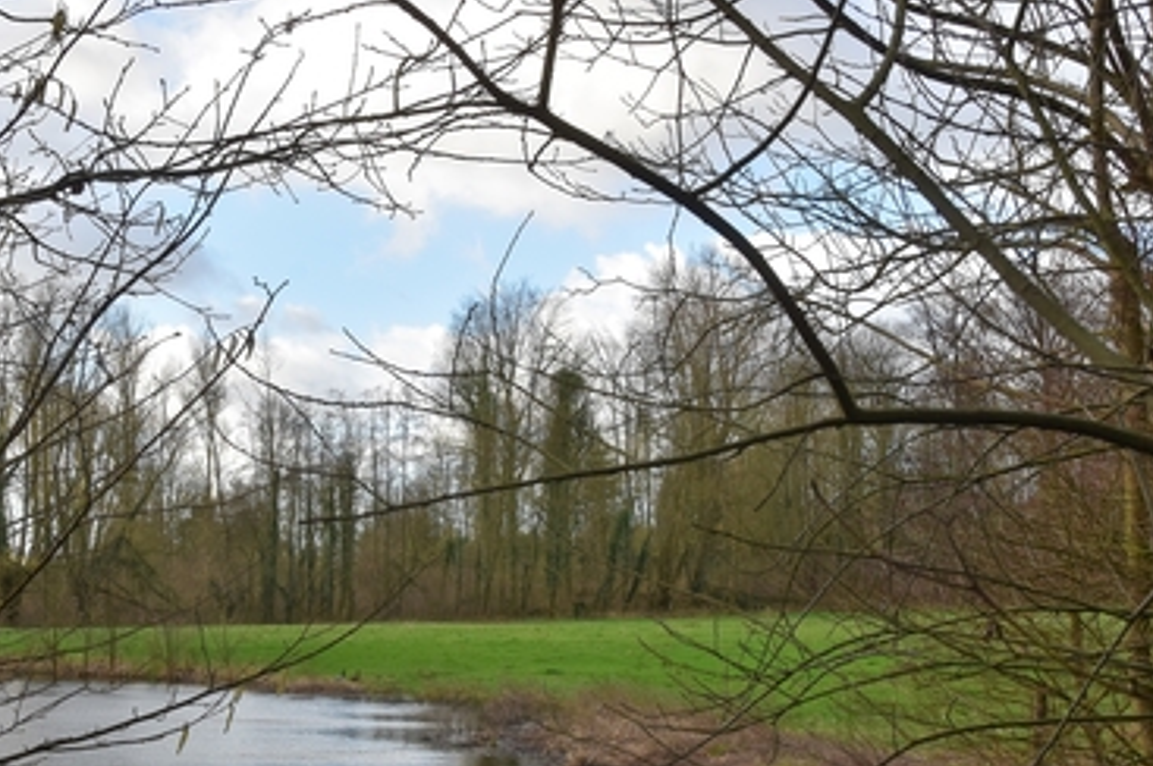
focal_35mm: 54
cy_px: 543
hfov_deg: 36.7
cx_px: 434
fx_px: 1728
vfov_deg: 24.8
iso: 200
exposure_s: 1/100
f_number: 11
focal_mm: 22
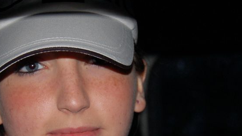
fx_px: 880
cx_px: 99
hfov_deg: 15.7
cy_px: 117
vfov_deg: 8.8
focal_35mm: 137
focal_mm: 38
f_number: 5
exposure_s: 1/60
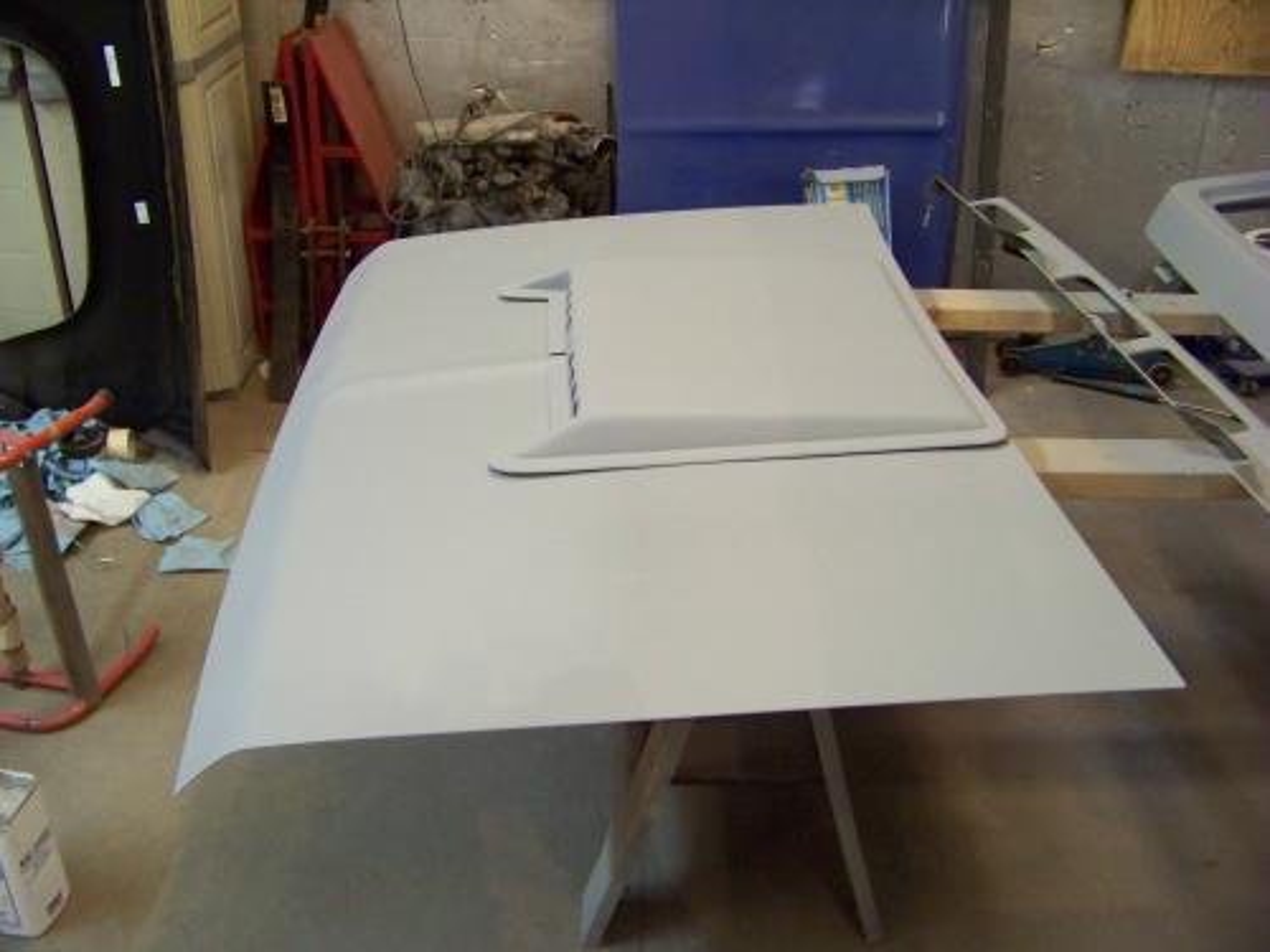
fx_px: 1321
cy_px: 476
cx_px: 635
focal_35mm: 36
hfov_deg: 51.4
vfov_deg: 39.7
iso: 400
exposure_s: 1/30
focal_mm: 5.85
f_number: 2.8
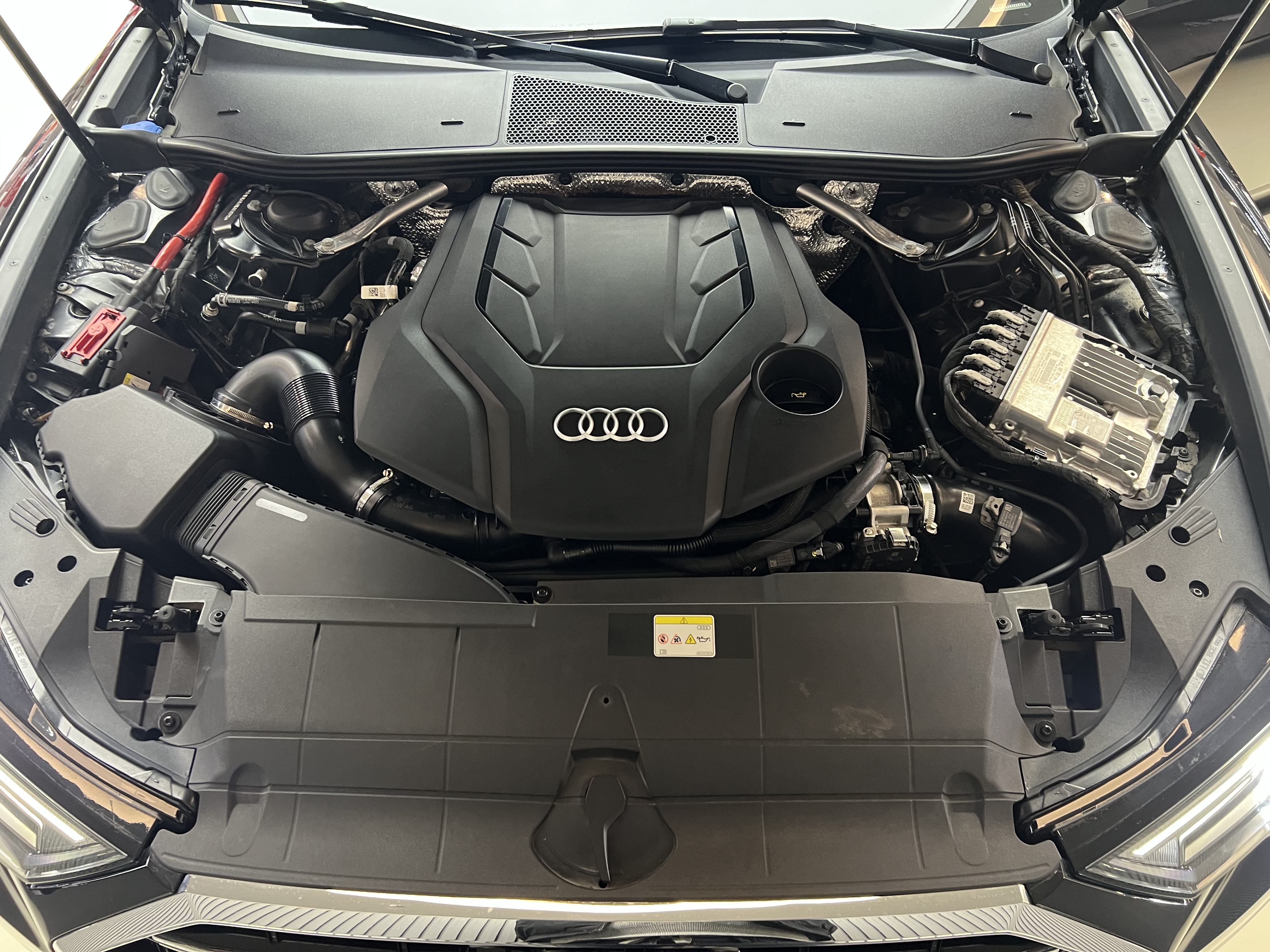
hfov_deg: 67.3
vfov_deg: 53.1
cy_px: 476
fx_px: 954
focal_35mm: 26
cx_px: 635
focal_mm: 5.7
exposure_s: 1/51
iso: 400
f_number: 1.5
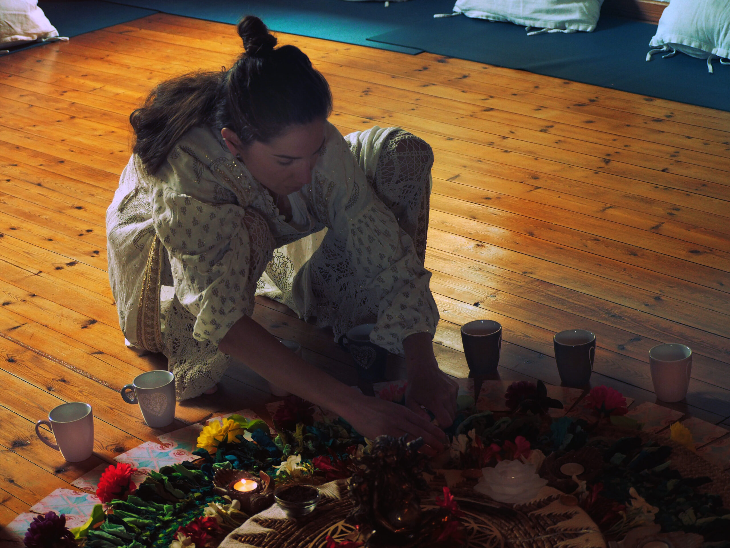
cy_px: 274
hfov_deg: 24.4
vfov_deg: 18.4
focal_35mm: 80
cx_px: 365
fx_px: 1687
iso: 640
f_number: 4
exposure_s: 1/80
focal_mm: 40
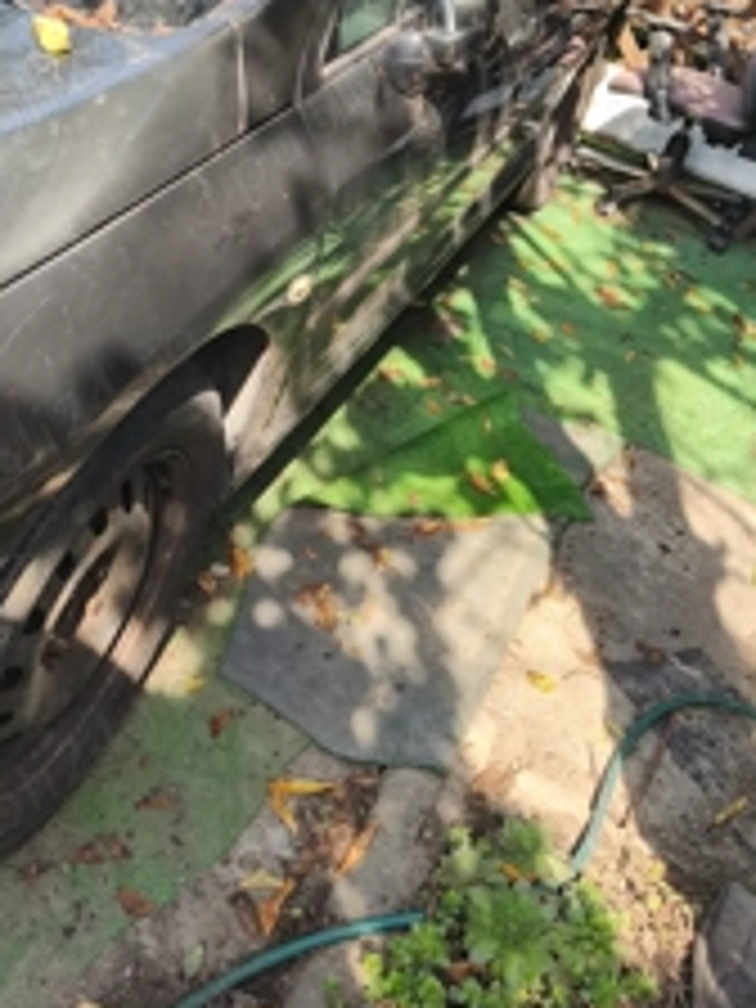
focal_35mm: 41
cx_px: 212
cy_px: 162
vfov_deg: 43.0
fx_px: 1194
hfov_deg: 34.6
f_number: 1.65
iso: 50
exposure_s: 1/244
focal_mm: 6.18
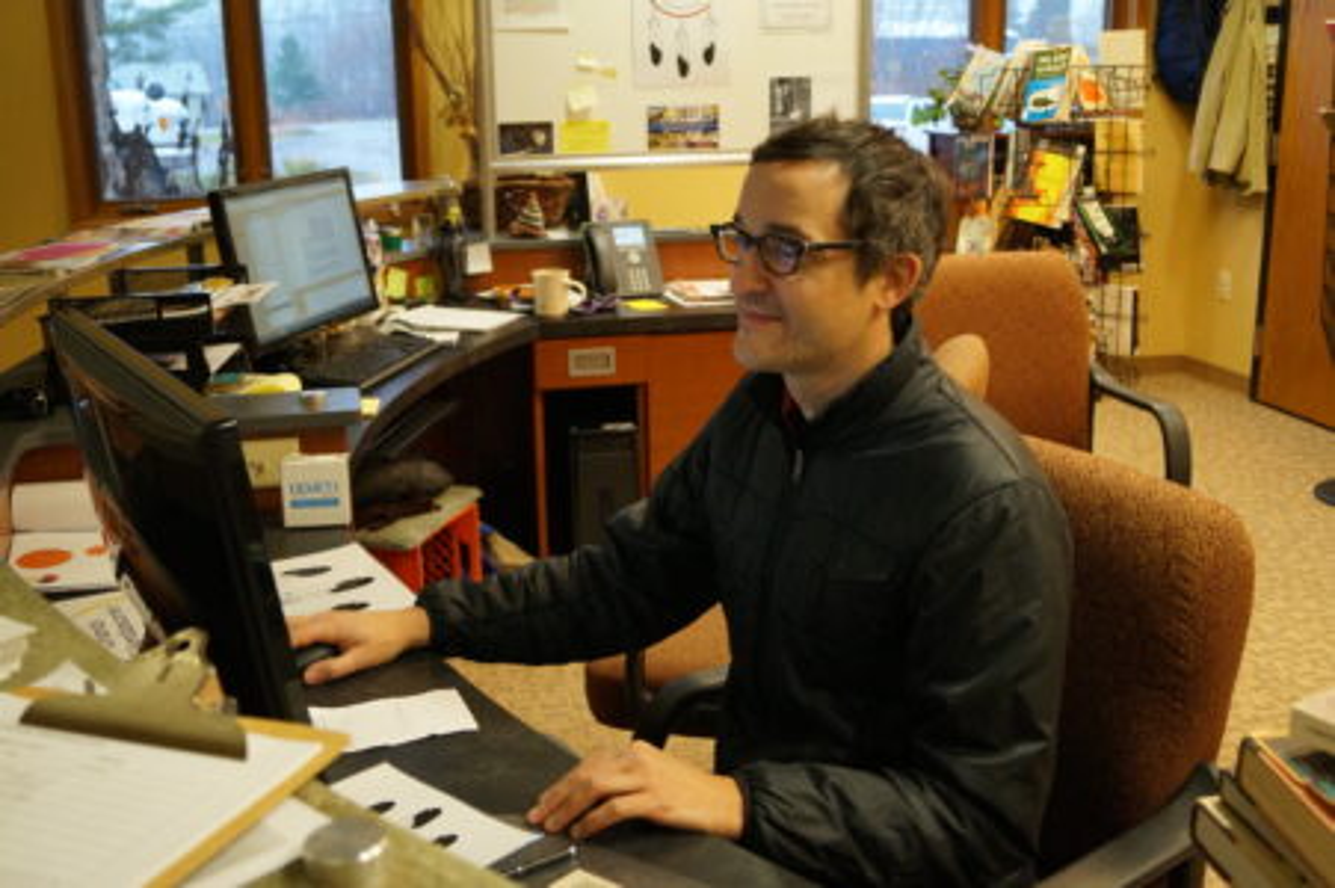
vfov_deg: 34.2
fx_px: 1445
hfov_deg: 49.6
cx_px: 668
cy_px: 444
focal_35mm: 39
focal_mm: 26
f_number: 4
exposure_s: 1/160
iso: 2000
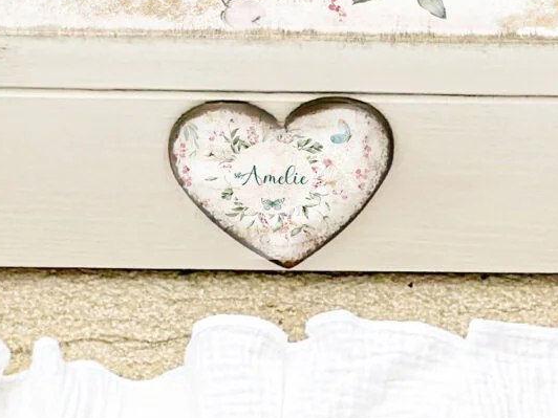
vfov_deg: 6.4
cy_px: 374
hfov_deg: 8.6
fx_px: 3724
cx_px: 377
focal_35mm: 231
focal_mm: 6.9
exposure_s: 1/13699
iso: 100
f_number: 1.8
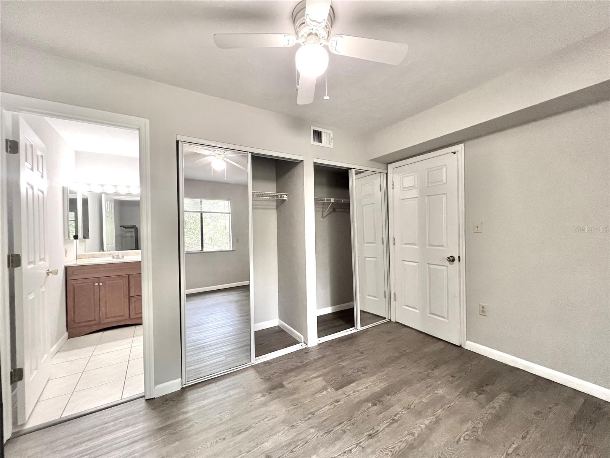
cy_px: 229
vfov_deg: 89.9
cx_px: 305
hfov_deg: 106.2
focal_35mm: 13
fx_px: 229
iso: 320
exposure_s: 1/60
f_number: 1.8
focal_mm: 1.57
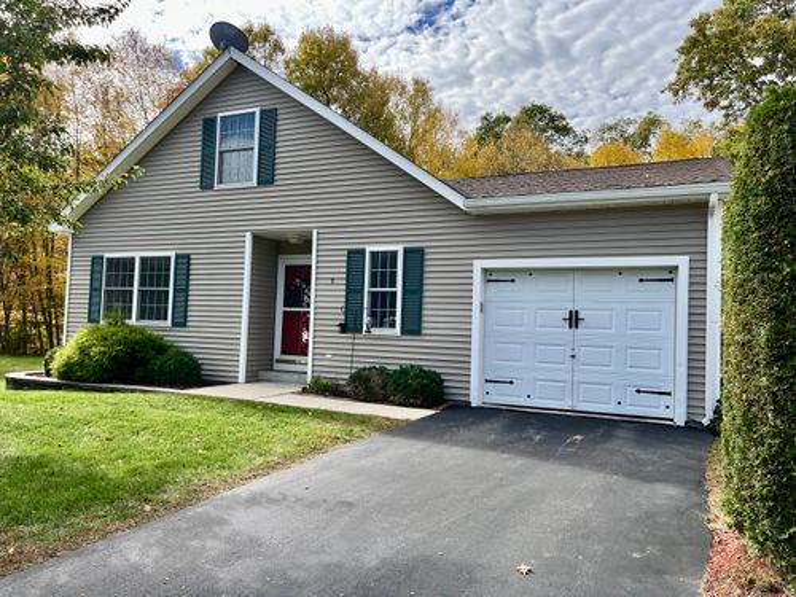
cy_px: 298
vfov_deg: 53.1
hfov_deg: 67.3
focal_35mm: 26
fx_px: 598
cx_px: 398
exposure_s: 1/1422
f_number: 1.6
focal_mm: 5.1
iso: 50
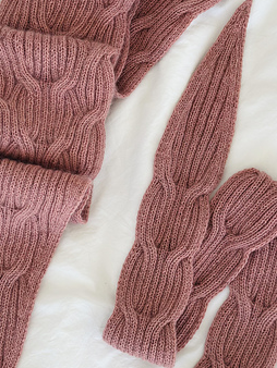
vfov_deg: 27.4
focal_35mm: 71
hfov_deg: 20.7
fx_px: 757
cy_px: 169
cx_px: 141
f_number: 1.78
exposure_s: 1/480
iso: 80
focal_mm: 6.86
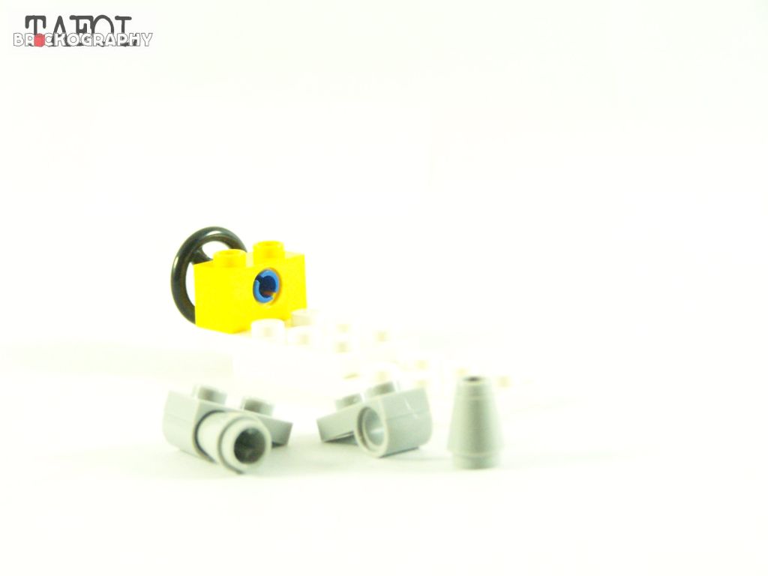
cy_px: 288
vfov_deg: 12.7
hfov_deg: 16.8
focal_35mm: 117
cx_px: 384
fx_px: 2596
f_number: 3.6
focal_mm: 19.4
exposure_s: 1/60
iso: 400
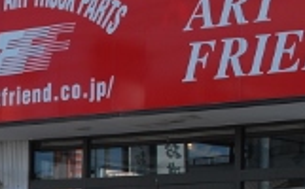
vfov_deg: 6.6
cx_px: -214
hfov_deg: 10.2
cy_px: 268
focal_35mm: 195
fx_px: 1618
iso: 100
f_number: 7.1
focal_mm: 32
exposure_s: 1/200
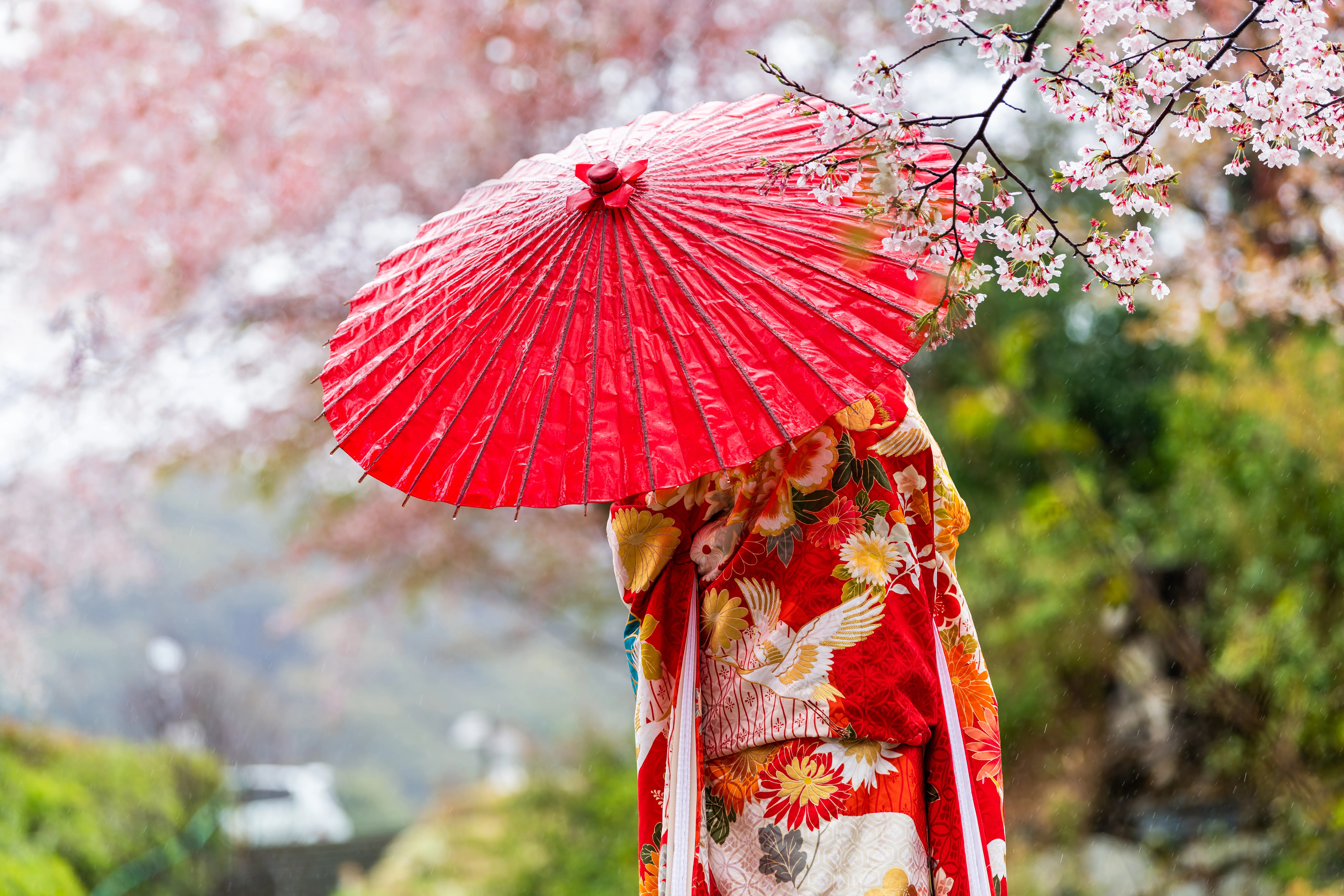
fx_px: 5040
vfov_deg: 10.2
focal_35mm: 135
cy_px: 448
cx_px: 672
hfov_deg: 15.2
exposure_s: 1/320
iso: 64
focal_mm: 135
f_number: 2.8
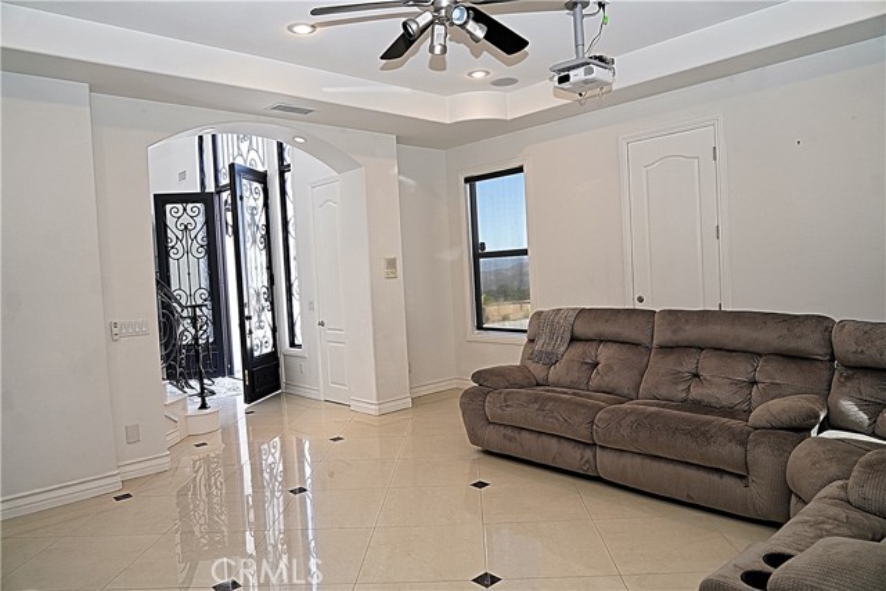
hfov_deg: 73.7
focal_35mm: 24
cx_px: 443
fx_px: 591
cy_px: 296
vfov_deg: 53.2
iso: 500
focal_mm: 24
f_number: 4
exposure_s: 1/160
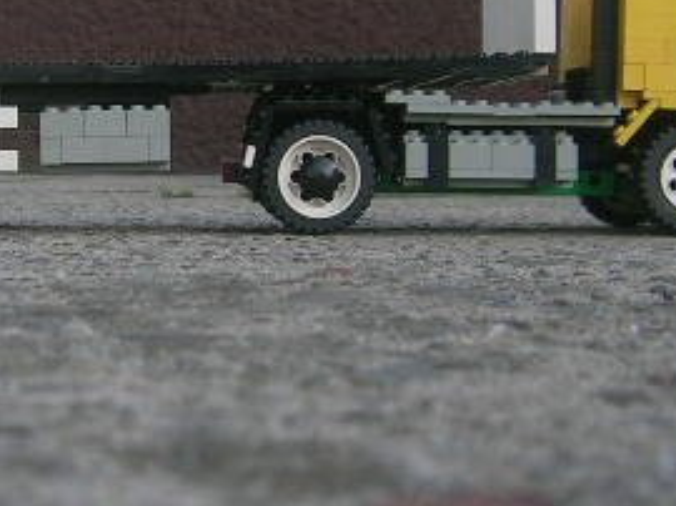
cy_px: 185
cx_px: 113
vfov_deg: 17.7
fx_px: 1619
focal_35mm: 83
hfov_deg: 23.2
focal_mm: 5.4
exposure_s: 1/291
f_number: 2.8
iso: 50
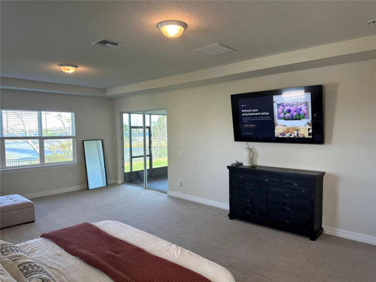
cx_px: 188
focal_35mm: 24
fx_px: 261
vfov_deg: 56.8
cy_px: 141
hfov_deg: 71.6
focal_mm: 6.86
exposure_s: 1/120
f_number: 1.78
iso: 125
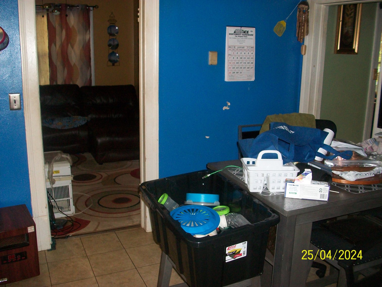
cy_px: 144
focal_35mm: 34
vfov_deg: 41.8
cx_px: 191
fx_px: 375
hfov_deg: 54.0
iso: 160
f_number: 2.8
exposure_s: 1/60
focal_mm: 5.7
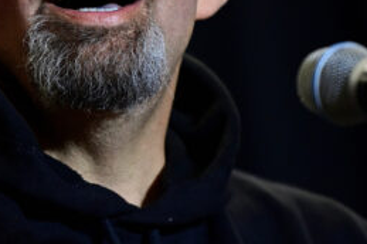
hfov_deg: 3.5
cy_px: 97
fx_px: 6038
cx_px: 95
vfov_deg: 2.3
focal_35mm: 593
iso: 1600
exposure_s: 1/500
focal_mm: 200
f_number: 2.8
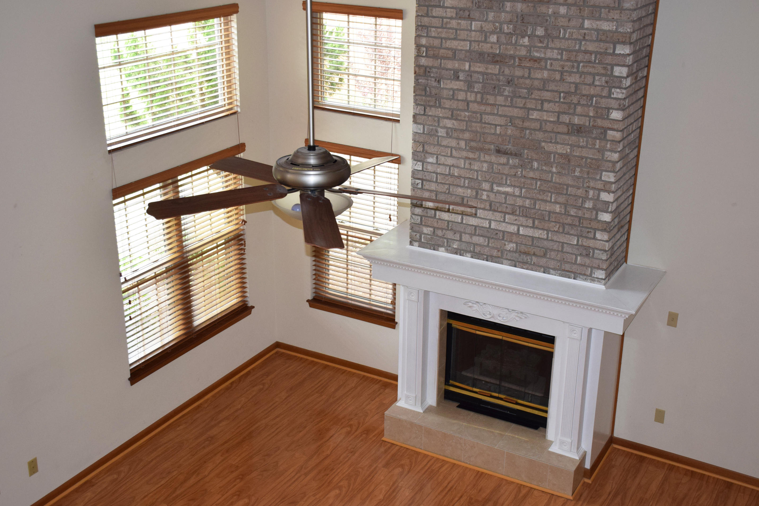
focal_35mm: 43
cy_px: 256
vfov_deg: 31.5
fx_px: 896
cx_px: 383
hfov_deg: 45.9
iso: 720
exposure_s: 1/125
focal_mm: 27
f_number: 5.6
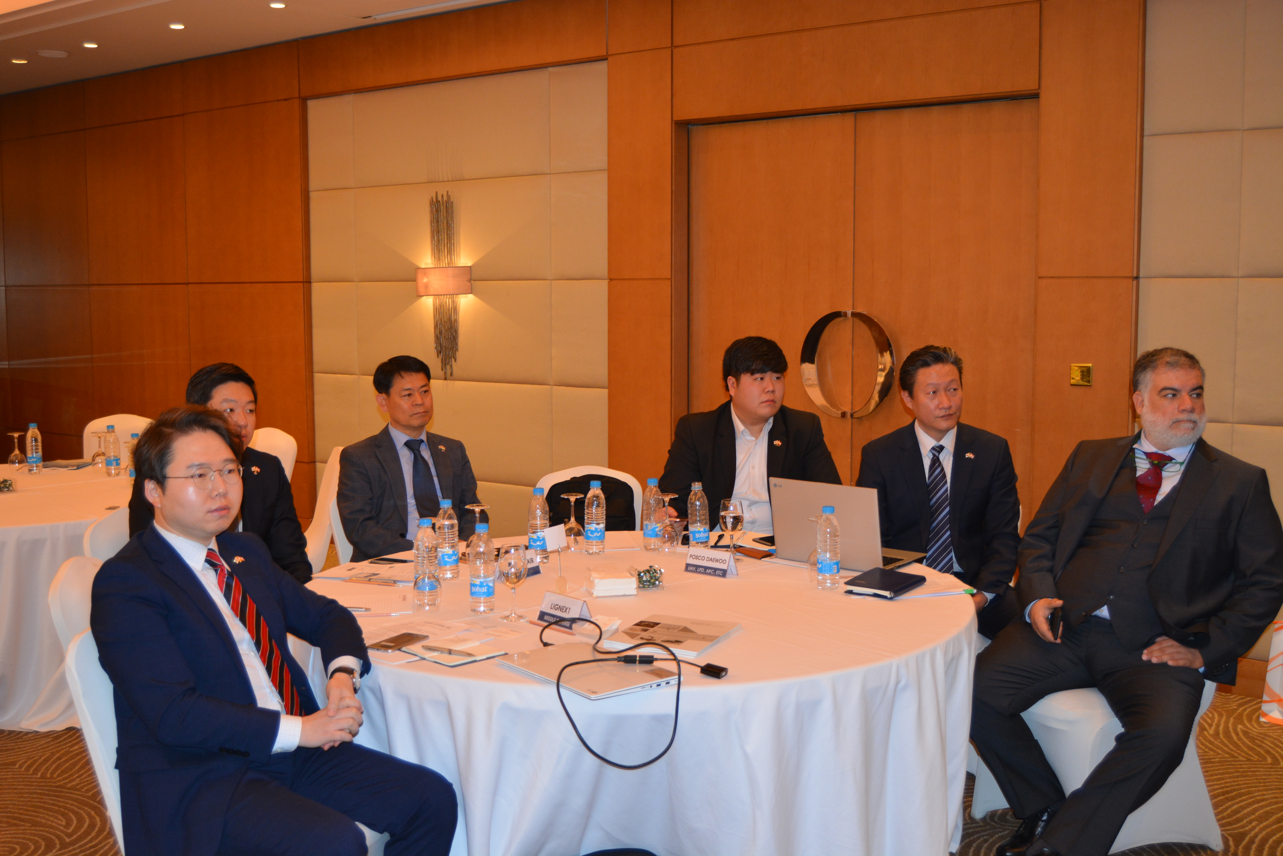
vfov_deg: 36.9
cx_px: 642
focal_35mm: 36
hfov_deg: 53.1
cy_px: 428
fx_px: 1283
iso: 640
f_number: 3.8
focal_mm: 24
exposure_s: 1/60
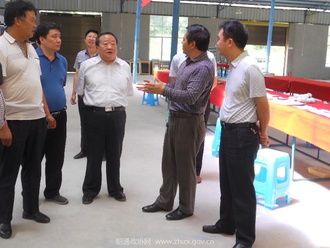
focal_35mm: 46
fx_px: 439
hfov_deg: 41.2
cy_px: 124
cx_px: 165
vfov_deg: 31.5
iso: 80
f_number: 4.3
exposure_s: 1/30
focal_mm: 8.2
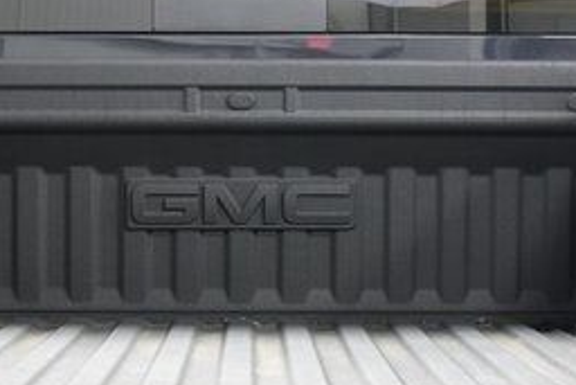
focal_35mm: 90
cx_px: 245
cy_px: 211
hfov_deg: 22.6
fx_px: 1441
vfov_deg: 15.2
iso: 1600
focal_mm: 24
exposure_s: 1/40
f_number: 2.8
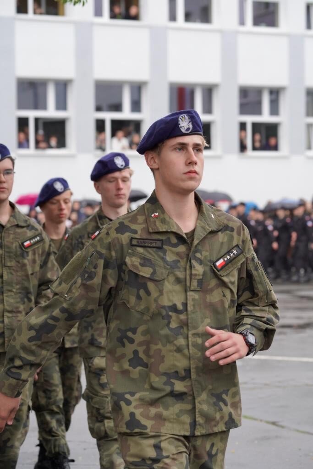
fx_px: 1343
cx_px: 156
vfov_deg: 19.8
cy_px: 234
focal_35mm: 103
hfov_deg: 13.3
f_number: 5.6
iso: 1600
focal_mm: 103
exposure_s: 1/640
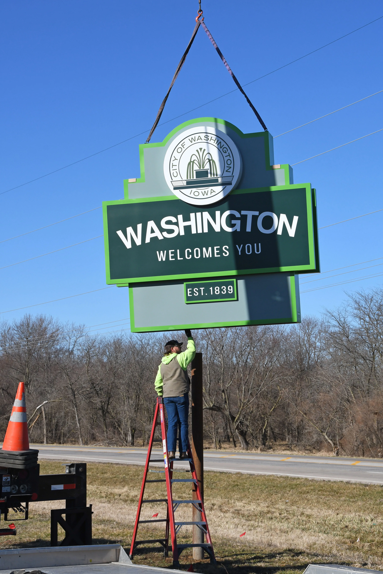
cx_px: 191
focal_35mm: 76
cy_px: 289
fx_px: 1213
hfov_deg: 17.9
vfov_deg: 26.7
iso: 500
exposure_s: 1/800
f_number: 14
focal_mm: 50
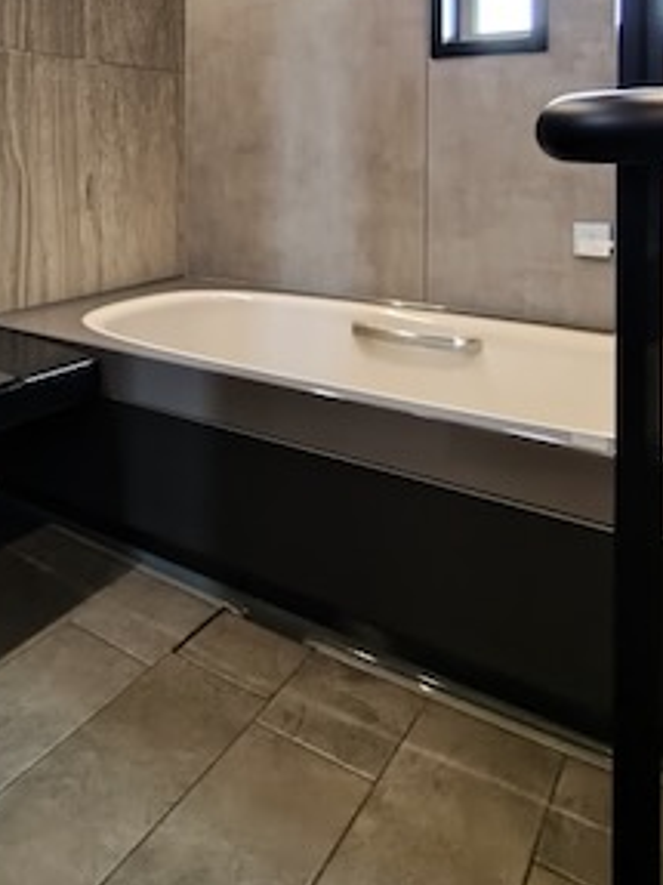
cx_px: 204
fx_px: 741
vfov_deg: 56.4
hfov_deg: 47.2
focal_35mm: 29
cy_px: 154
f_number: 2.2
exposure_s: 1/30
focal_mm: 2.16
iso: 1450
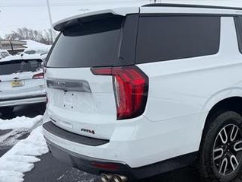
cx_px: 190
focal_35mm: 38
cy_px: 95
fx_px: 266
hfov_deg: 46.6
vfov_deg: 37.8
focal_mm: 6.76
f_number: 1.78
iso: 80
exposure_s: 1/1091
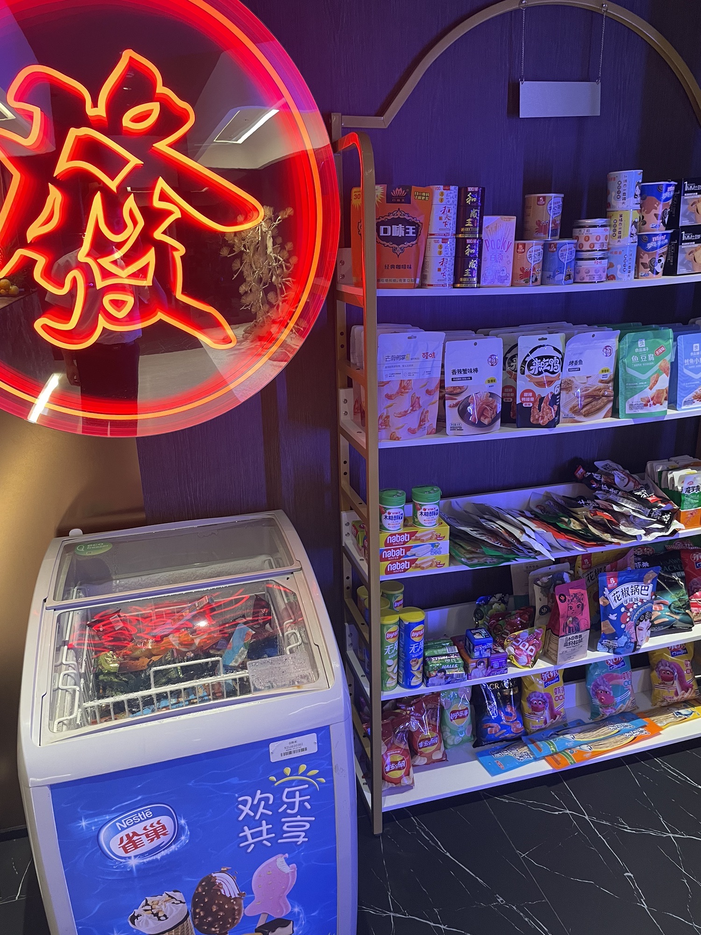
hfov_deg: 53.1
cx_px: 350
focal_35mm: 26
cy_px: 468
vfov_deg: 67.3
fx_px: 702
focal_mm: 4.2
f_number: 1.6
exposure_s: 1/50
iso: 250
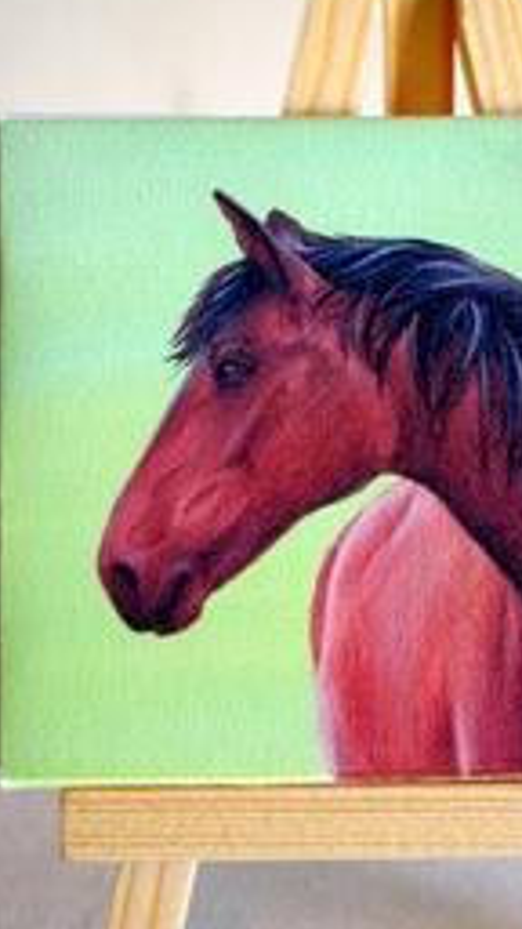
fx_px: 2313
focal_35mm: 94
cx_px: 413
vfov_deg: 22.7
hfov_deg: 12.8
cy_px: 414
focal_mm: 34
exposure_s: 1/50
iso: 3200
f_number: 4.5
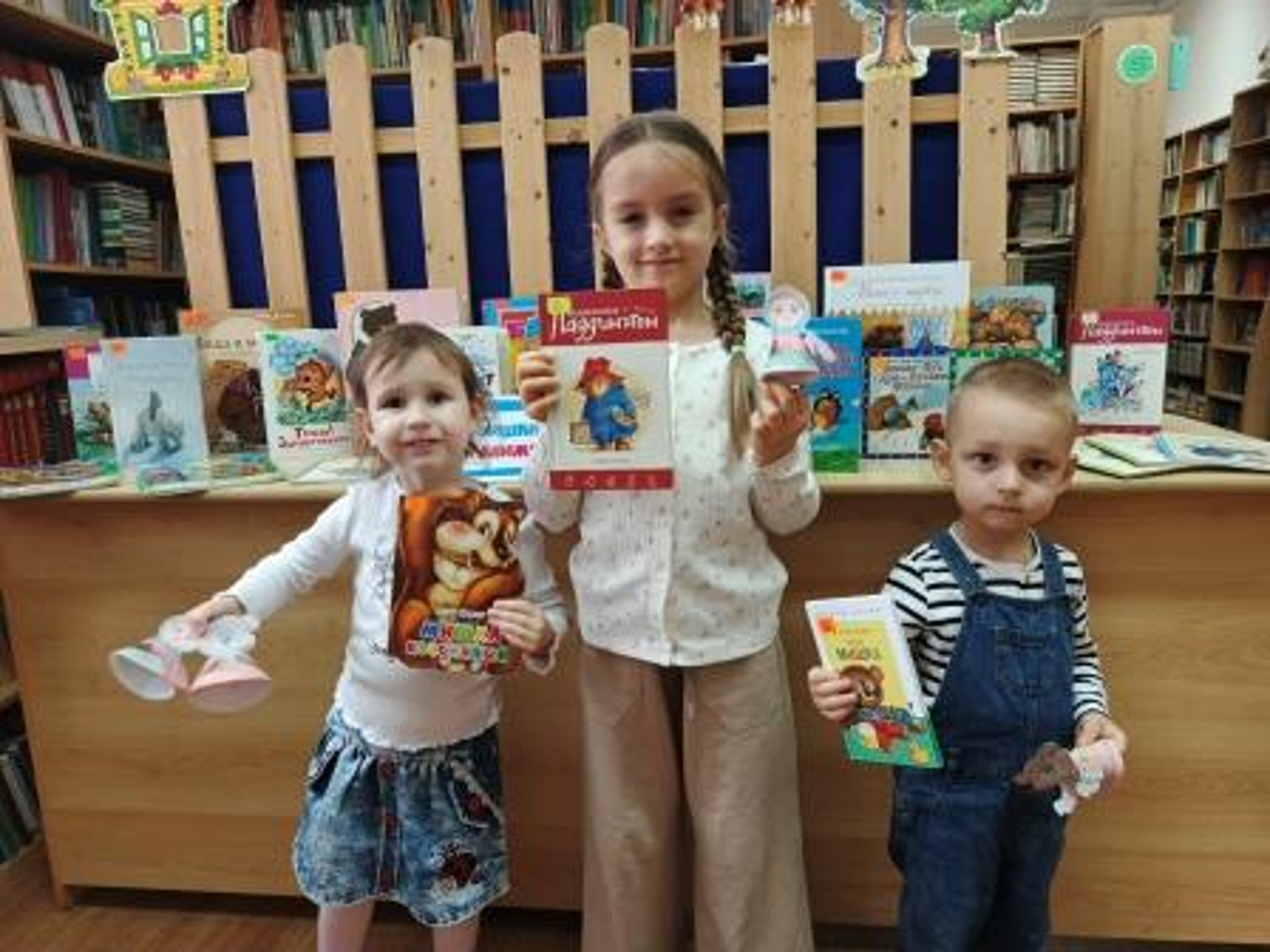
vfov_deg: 58.9
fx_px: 844
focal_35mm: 23
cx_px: 635
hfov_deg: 73.9
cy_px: 476
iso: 972
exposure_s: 1/50
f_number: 1.7
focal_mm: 5.25
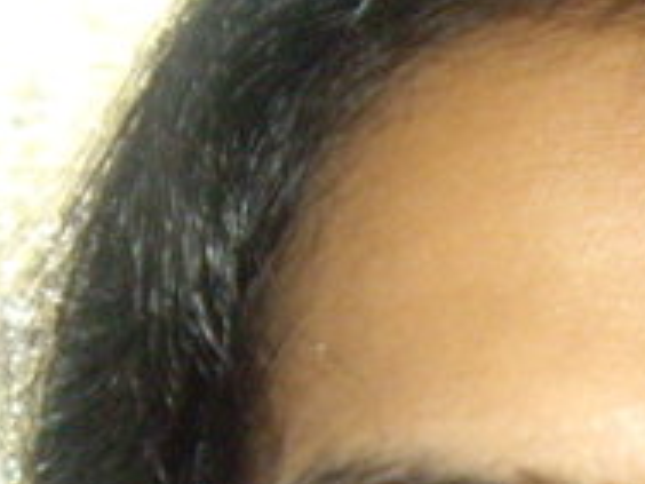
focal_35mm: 207
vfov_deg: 7.0
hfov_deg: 9.5
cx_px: 693
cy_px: 865
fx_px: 3857
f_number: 2.7
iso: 200
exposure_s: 1/40
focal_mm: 6.2
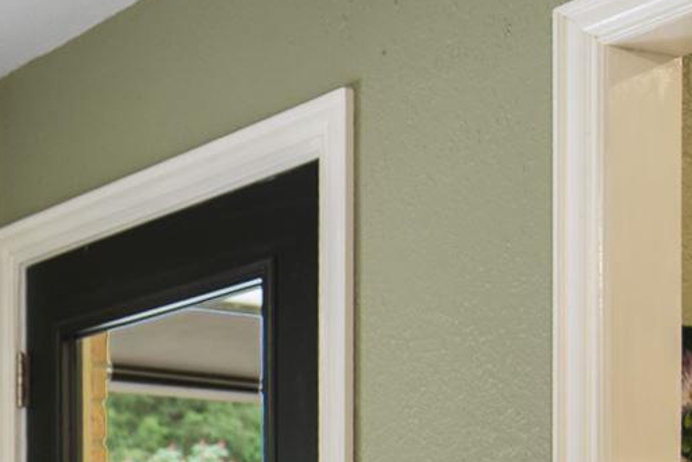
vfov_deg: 13.8
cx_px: -331
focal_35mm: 84
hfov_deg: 20.8
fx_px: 1616
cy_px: 933
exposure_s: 1/4
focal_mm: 14
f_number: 2.8
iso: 100
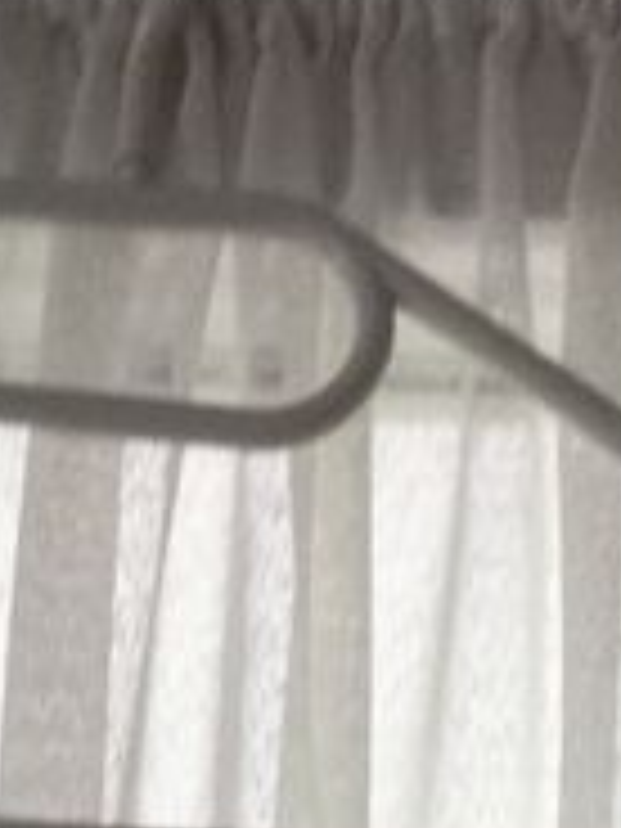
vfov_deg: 10.3
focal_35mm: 158
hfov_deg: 9.4
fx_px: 3779
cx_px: 216
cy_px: 2182
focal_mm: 4.15
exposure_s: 1/100
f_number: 2.2
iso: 40
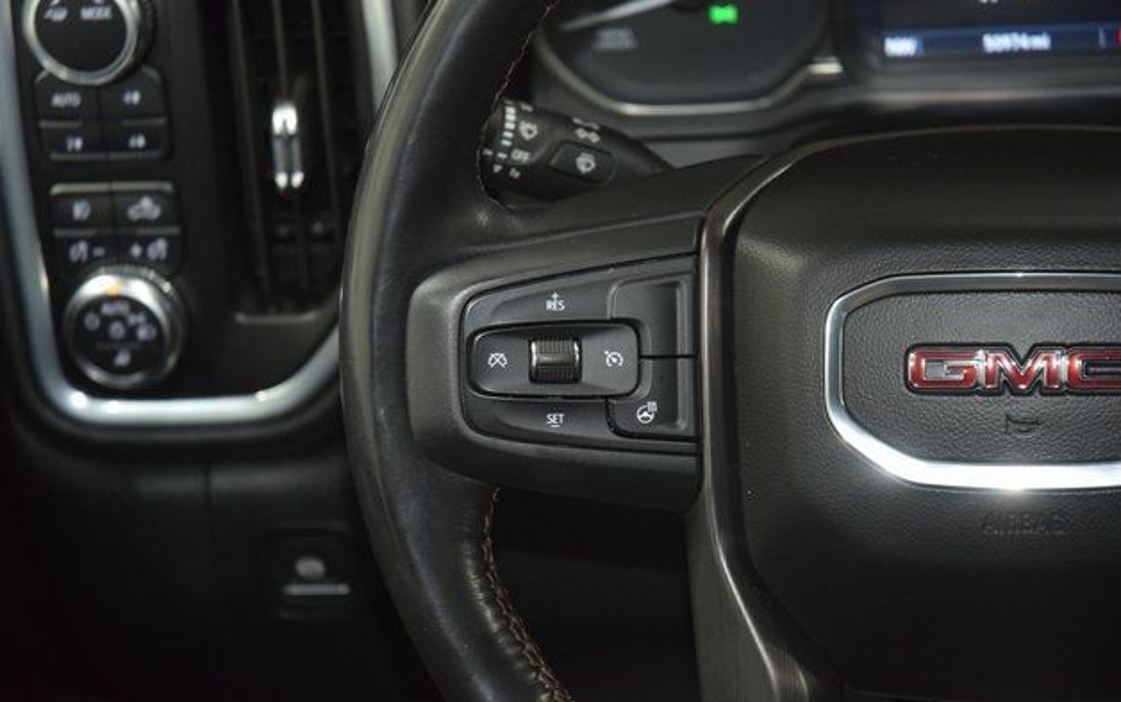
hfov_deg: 19.1
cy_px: 355
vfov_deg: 12.0
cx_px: 560
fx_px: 3331
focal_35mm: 109
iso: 2200
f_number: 4.5
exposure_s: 1/25
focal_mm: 70
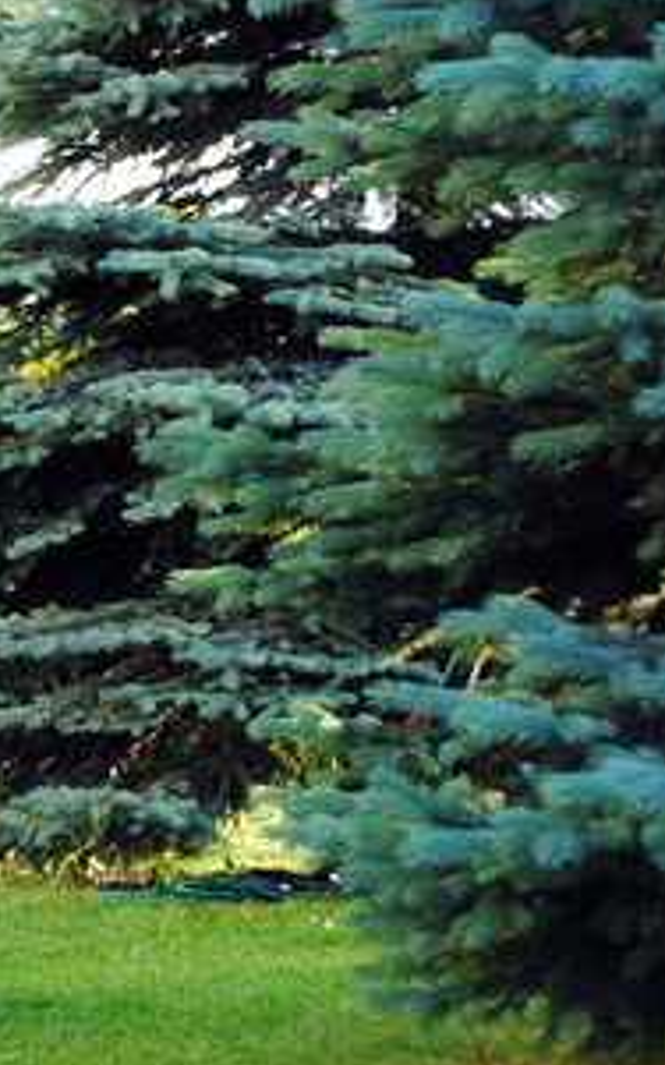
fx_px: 2641
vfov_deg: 22.8
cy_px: 525
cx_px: -108
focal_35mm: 91
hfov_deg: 14.0
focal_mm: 29
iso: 200
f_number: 4.5
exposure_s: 1/80
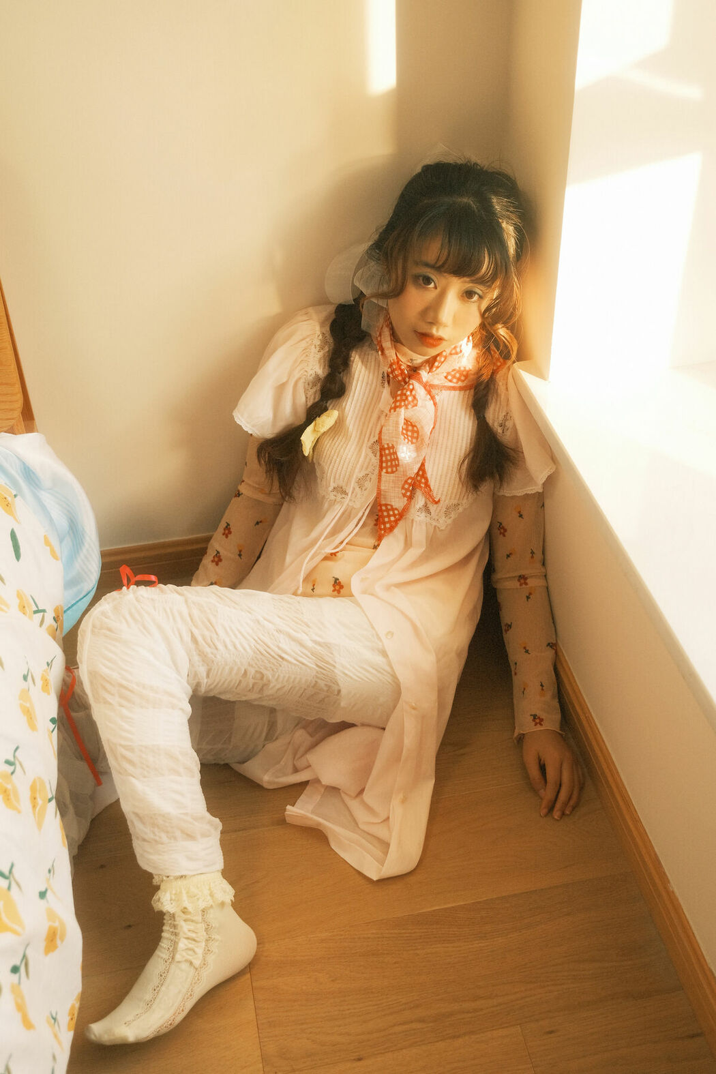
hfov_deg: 35.9
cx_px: 358
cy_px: 537
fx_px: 1104
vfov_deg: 51.9
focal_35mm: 37
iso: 400
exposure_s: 1/125
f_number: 2.8
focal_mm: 24.9
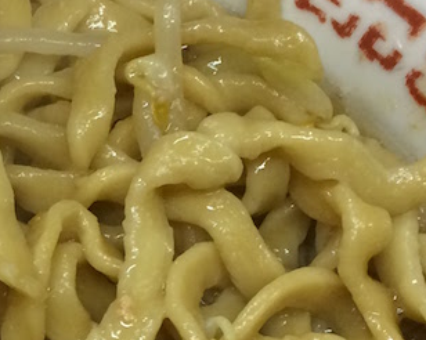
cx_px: -97
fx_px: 1436
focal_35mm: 114
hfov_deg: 16.1
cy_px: 442
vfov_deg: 13.0
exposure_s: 1/33
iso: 125
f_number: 2.2
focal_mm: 4.15
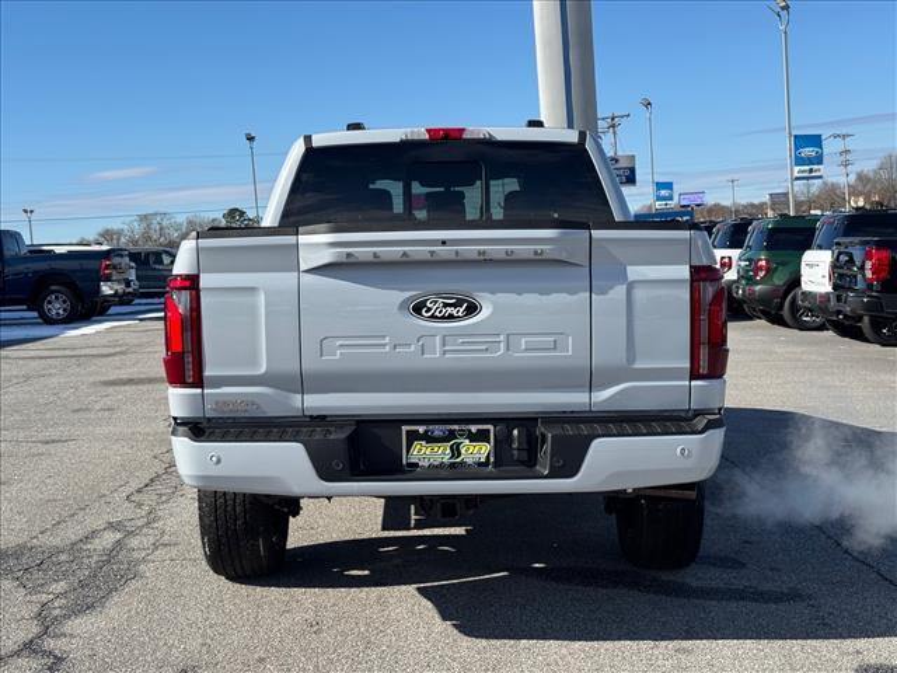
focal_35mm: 48
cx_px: 448
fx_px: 1244
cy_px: 336
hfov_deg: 39.7
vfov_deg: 30.3
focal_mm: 6.76
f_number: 1.78
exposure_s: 1/4975
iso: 64
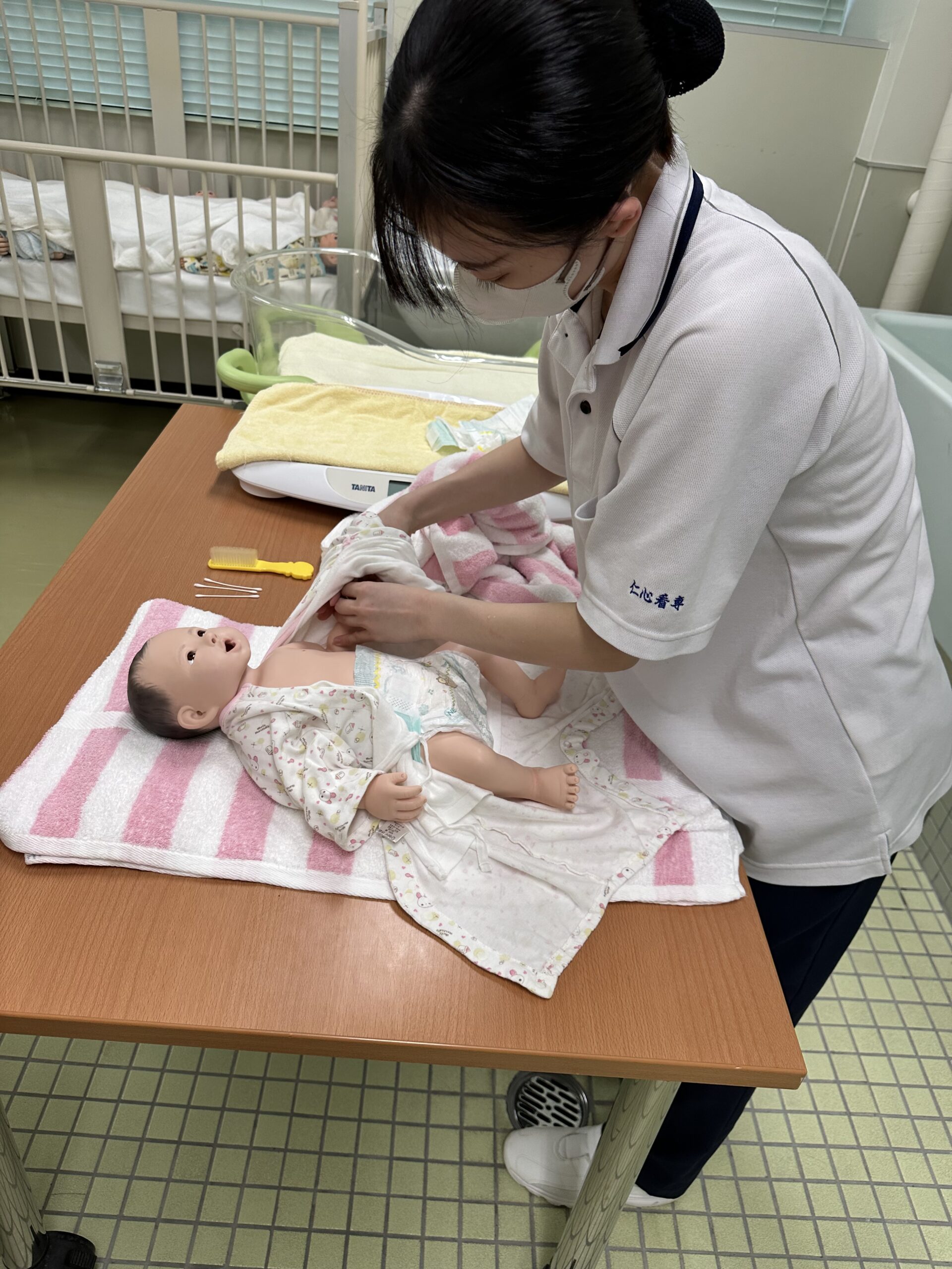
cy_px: 634
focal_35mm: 24
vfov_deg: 71.6
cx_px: 476
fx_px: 880
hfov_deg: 56.8
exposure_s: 1/120
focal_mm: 6.86
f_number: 1.78
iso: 125
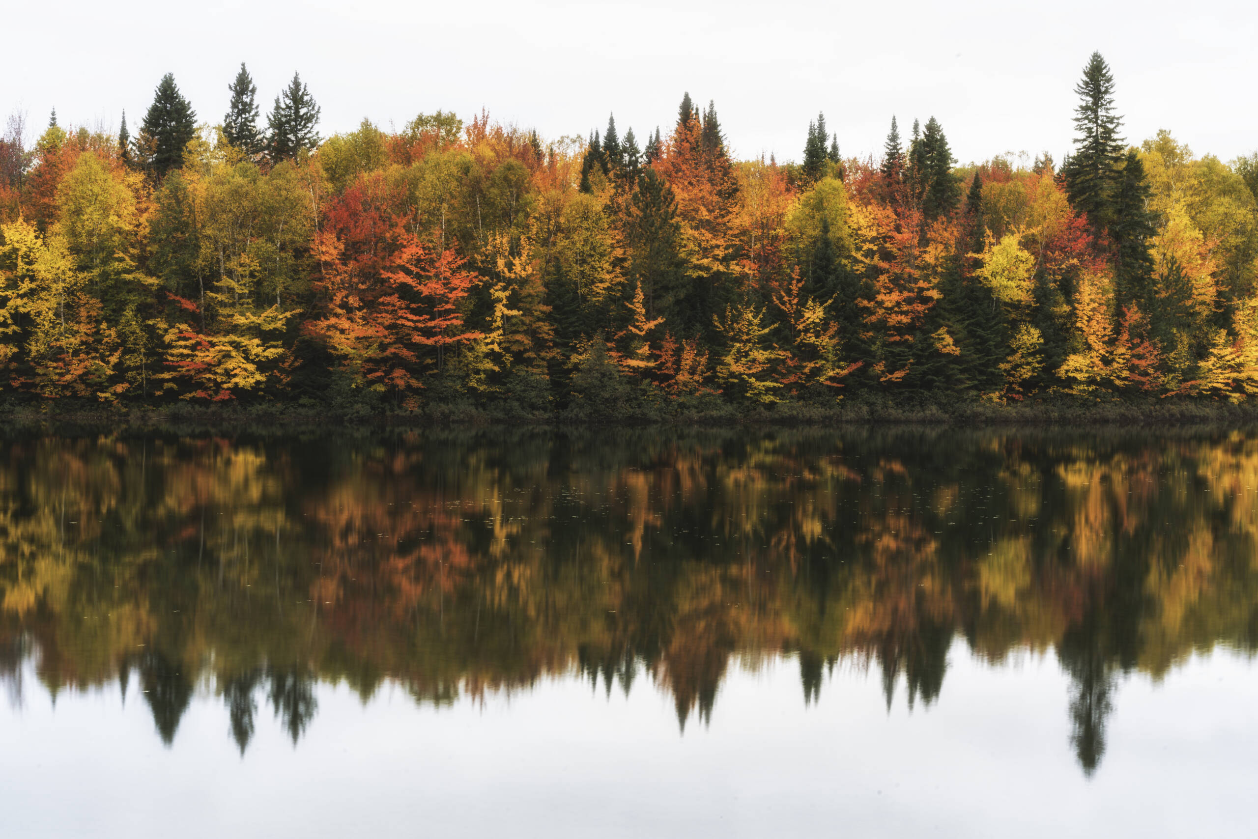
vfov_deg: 24.6
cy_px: 420
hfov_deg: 36.2
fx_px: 1922
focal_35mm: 55
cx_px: 629
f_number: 22
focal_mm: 55
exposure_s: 1
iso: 50
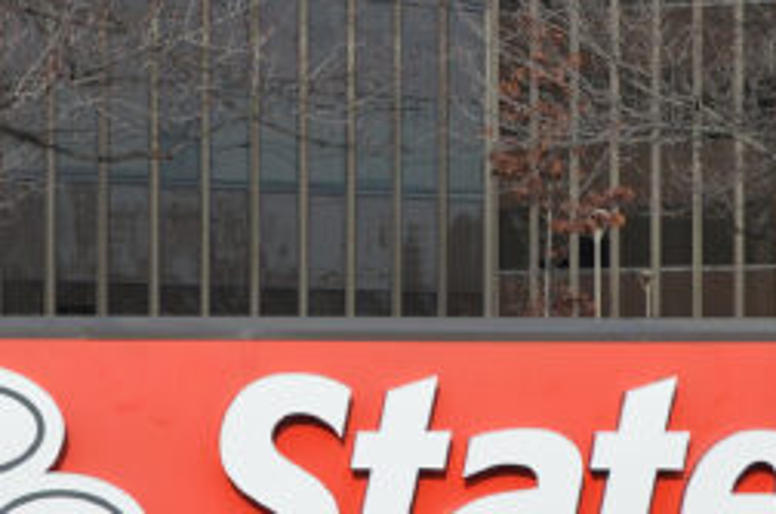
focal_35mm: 280
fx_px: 6024
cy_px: 228
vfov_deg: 4.9
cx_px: 419
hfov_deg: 7.4
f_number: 8
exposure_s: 1/1000
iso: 400
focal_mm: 46
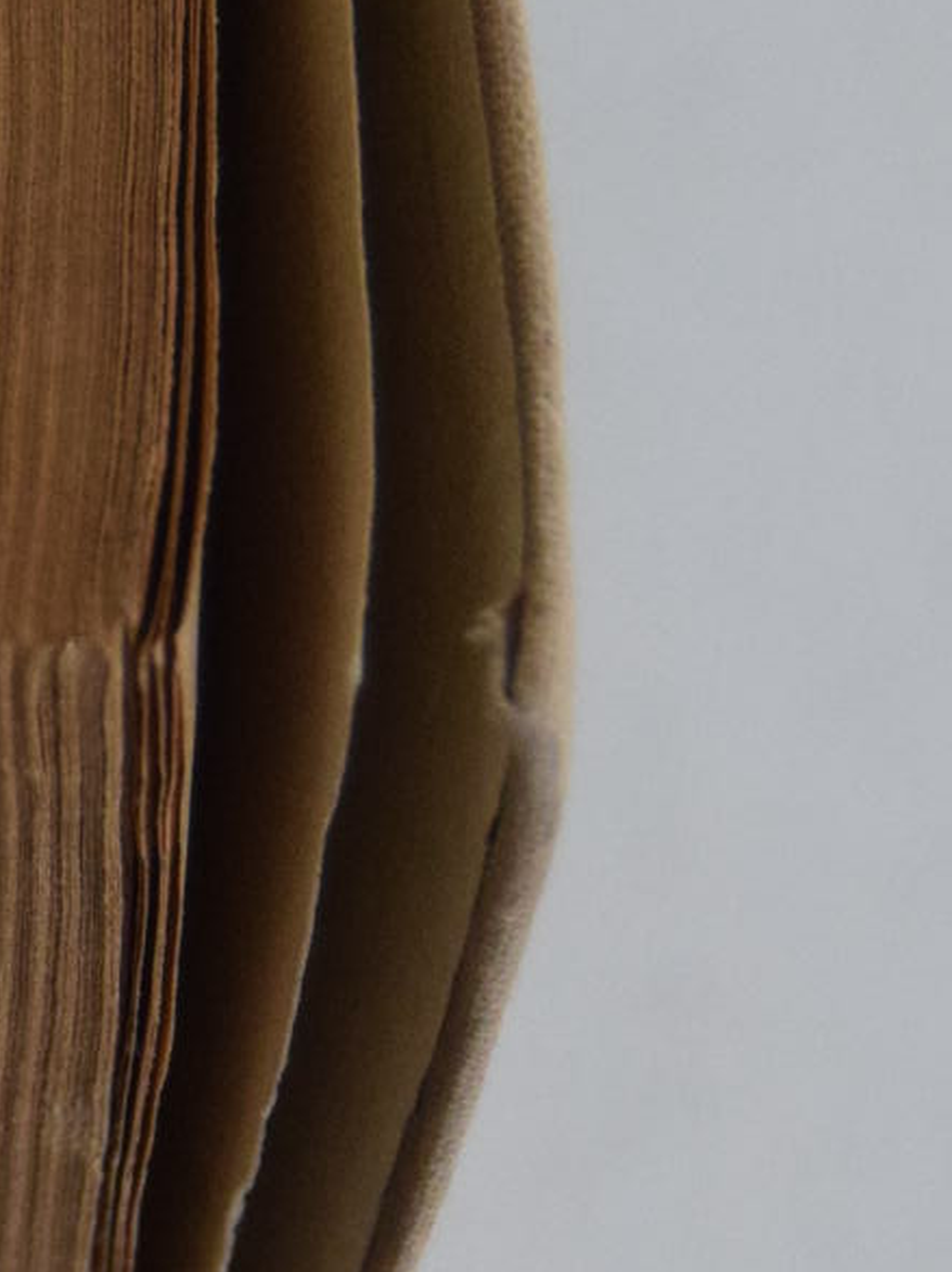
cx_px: -540
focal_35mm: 295
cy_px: 339
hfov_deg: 5.0
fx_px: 10825
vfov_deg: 6.7
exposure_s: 1/500
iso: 1600
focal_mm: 40
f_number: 5
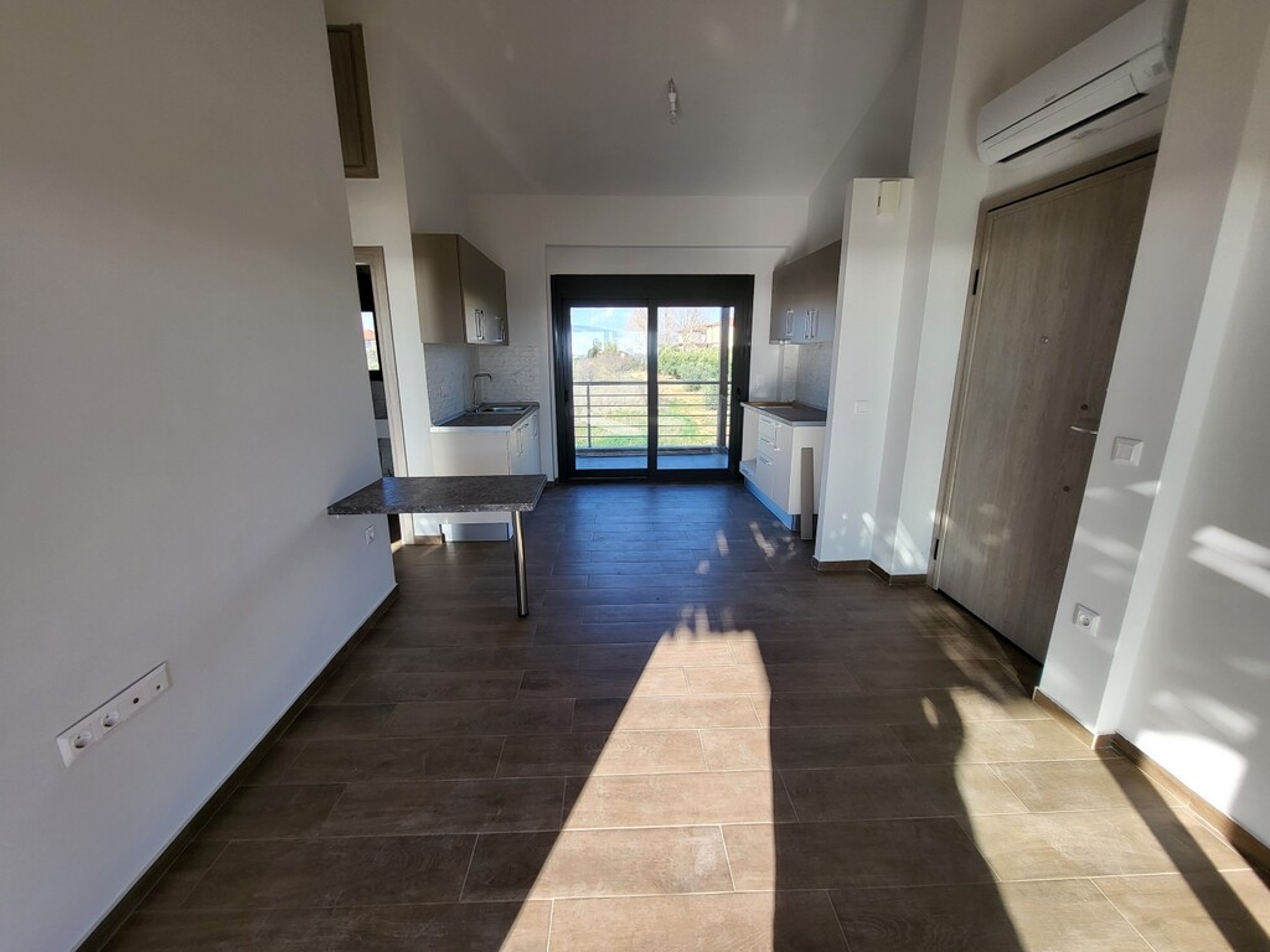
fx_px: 477
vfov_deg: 89.9
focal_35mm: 13
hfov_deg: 106.2
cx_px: 635
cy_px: 476
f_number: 2.2
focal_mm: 1.74
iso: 32
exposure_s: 1/149
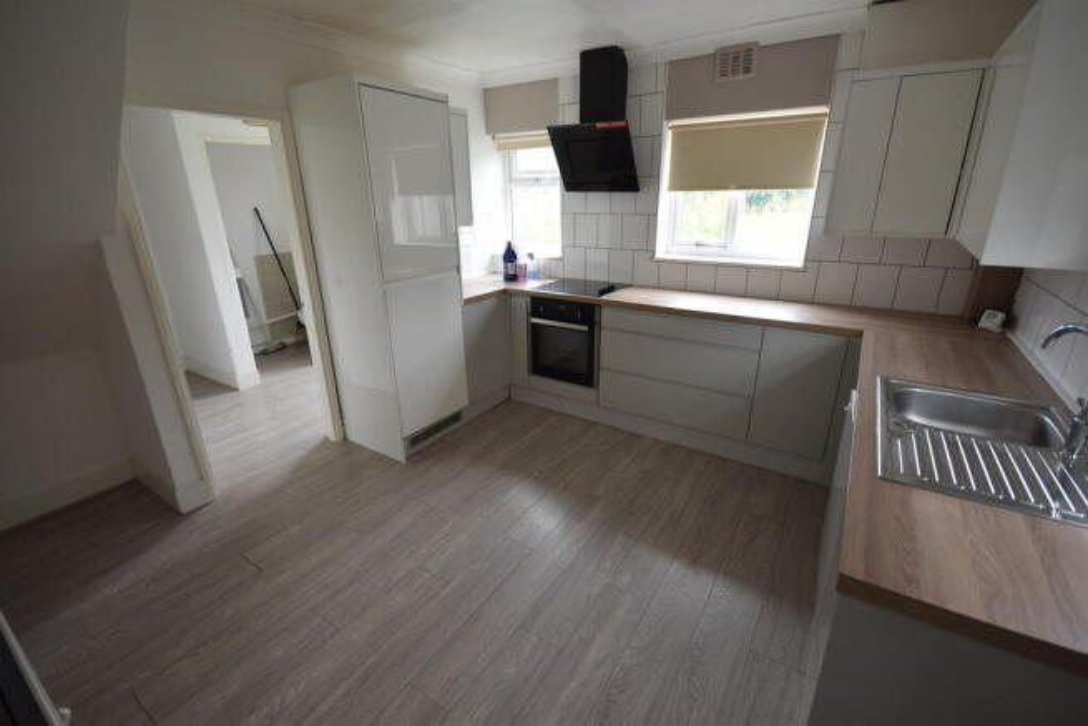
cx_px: 544
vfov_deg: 77.4
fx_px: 453
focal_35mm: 15
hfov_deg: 100.4
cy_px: 363
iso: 400
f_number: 4.5
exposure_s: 1/80
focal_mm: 10
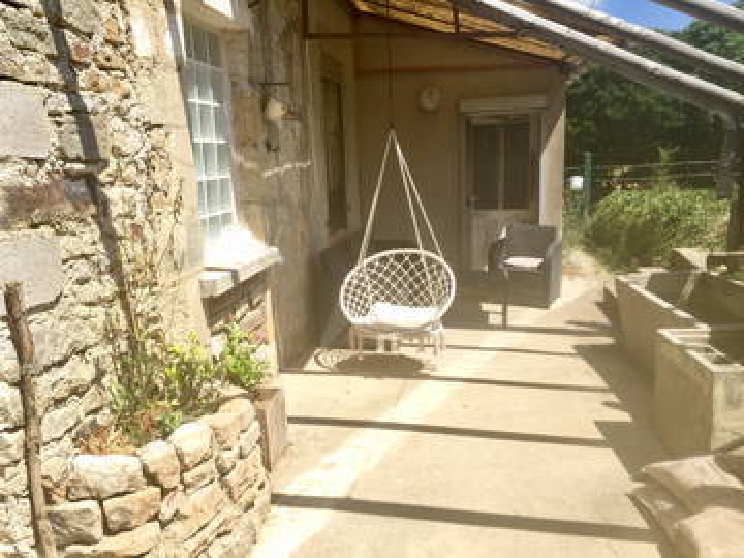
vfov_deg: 48.2
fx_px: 623
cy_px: 279
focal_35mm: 29
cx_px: 372
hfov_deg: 61.7
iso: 32
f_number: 2.2
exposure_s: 1/1041
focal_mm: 4.15
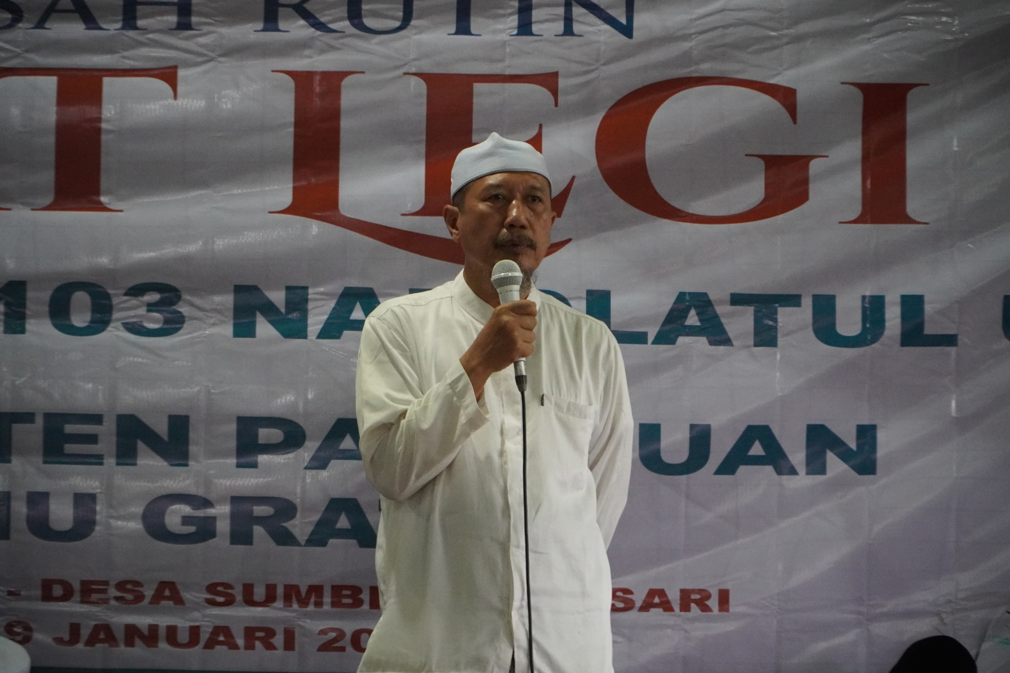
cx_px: 505
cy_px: 336
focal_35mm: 158
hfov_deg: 13.0
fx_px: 4419
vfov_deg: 8.7
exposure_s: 1/200
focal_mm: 105
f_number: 4
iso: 6400
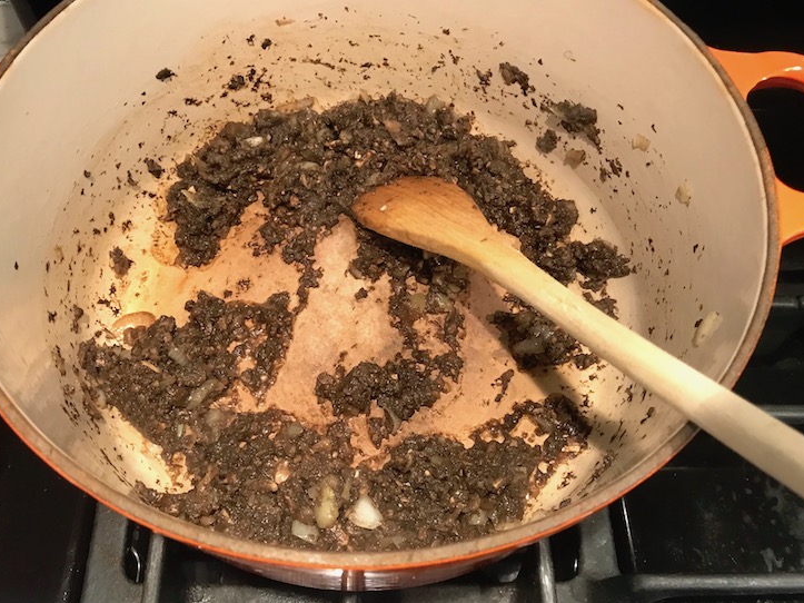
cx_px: 366
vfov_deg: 45.4
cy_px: 280
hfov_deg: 58.3
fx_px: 720
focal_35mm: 31
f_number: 1.8
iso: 50
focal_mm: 3.99
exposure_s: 1/15
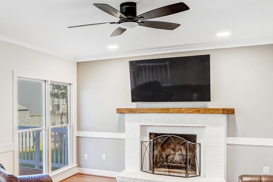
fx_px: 243
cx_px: 76
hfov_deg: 56.4
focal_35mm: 32
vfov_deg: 41.1
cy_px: 103
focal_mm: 17
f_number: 8
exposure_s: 1/40
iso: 1250
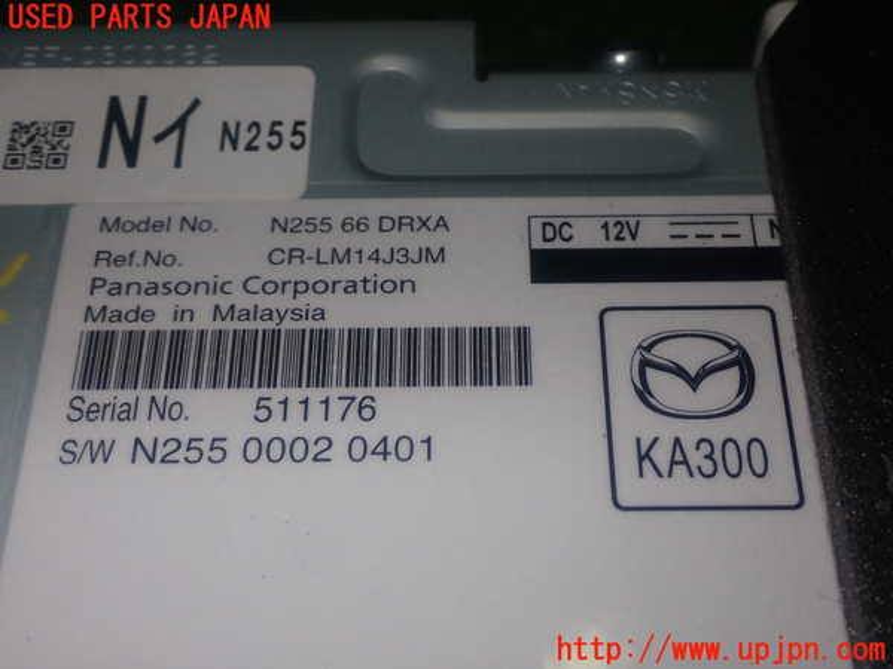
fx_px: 1290
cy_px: 334
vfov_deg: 29.1
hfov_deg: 38.2
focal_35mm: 50
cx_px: 446
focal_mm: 9.01
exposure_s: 1/50
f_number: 9
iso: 200
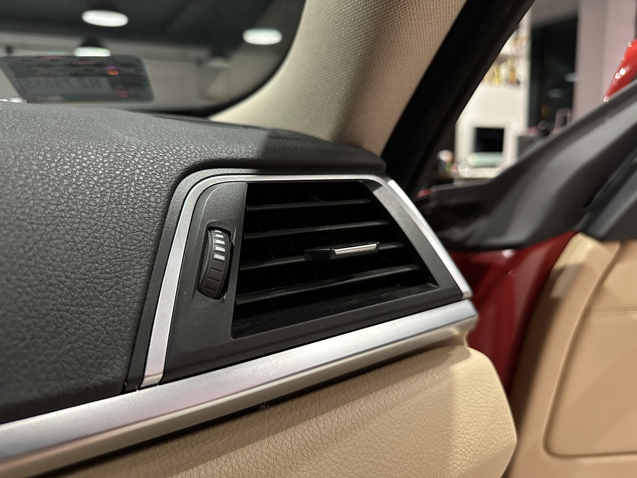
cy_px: 239
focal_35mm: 24
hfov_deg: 71.6
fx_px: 442
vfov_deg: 56.8
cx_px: 318
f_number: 1.78
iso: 800
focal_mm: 6.86
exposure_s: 1/40
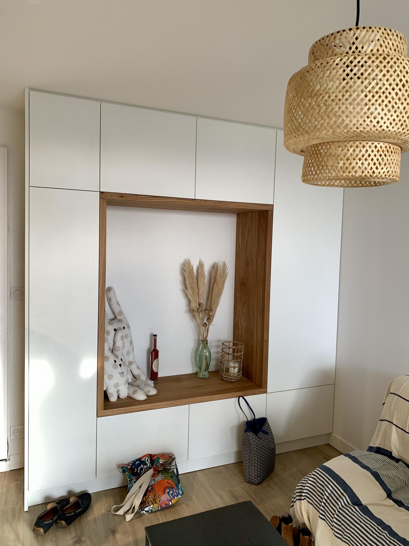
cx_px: 204
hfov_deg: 53.1
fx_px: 410
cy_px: 273
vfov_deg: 67.3
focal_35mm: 26
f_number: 1.8
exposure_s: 1/82
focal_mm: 4.25
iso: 100
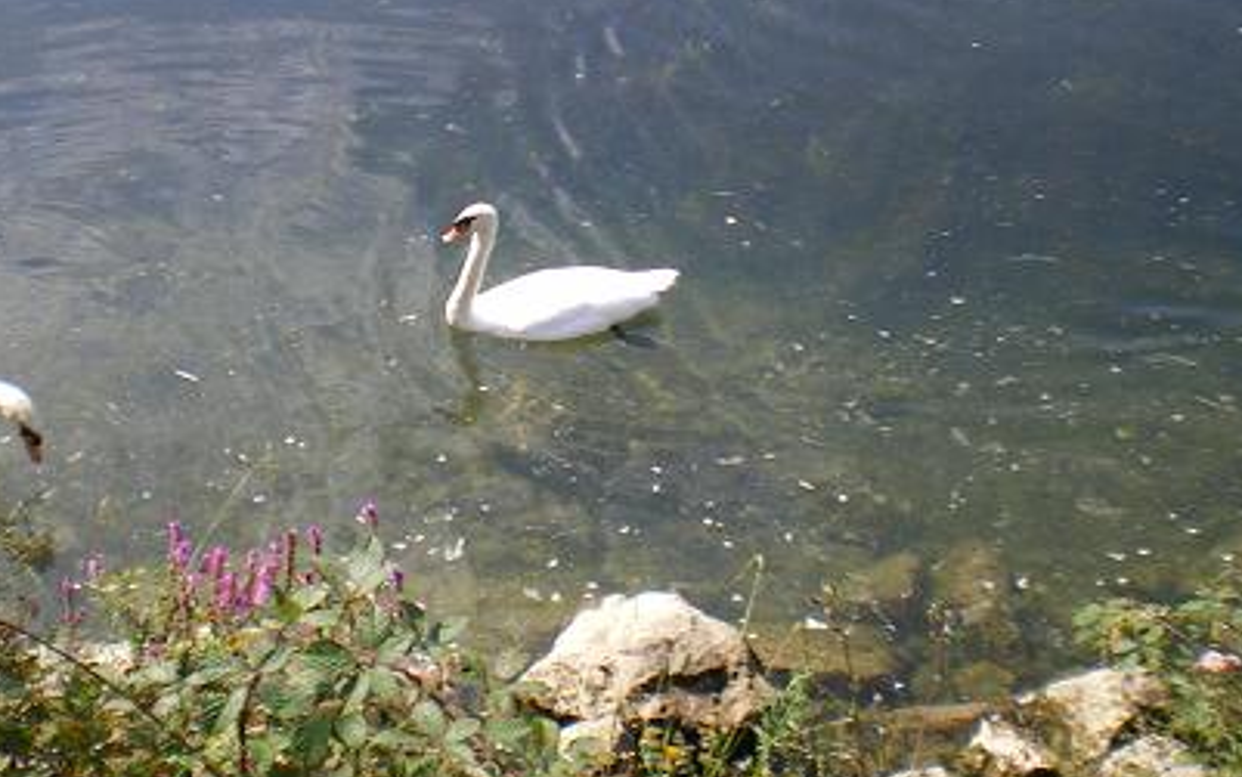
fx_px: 1795
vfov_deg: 24.3
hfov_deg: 38.0
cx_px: 502
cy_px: 245
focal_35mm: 53
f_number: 4.6
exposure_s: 1/160
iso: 64
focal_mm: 6.3
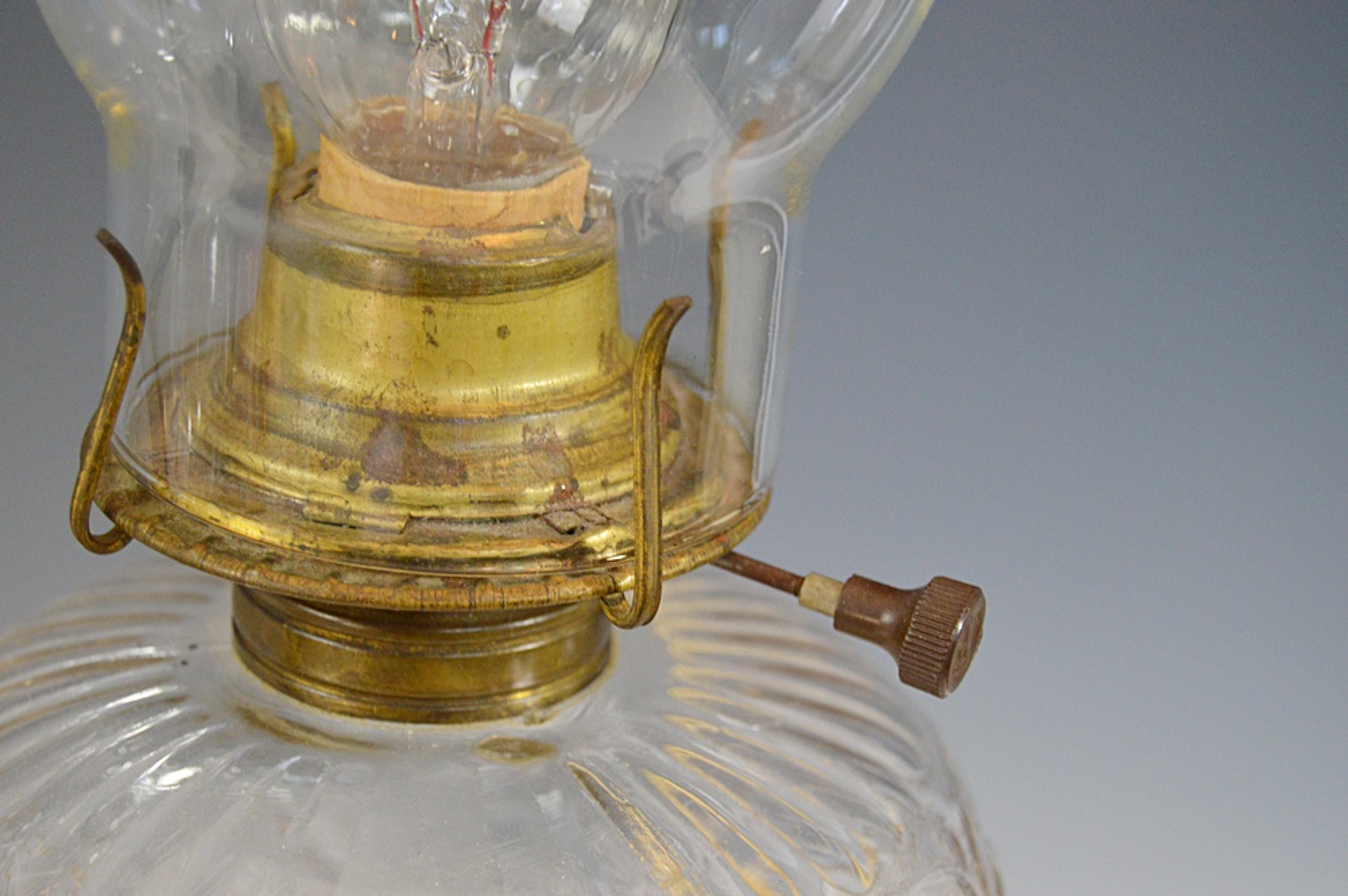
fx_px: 3087
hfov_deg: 24.6
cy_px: 448
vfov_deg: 16.5
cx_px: 674
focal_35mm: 82
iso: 1400
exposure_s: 1/60
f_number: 5.6
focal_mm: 55
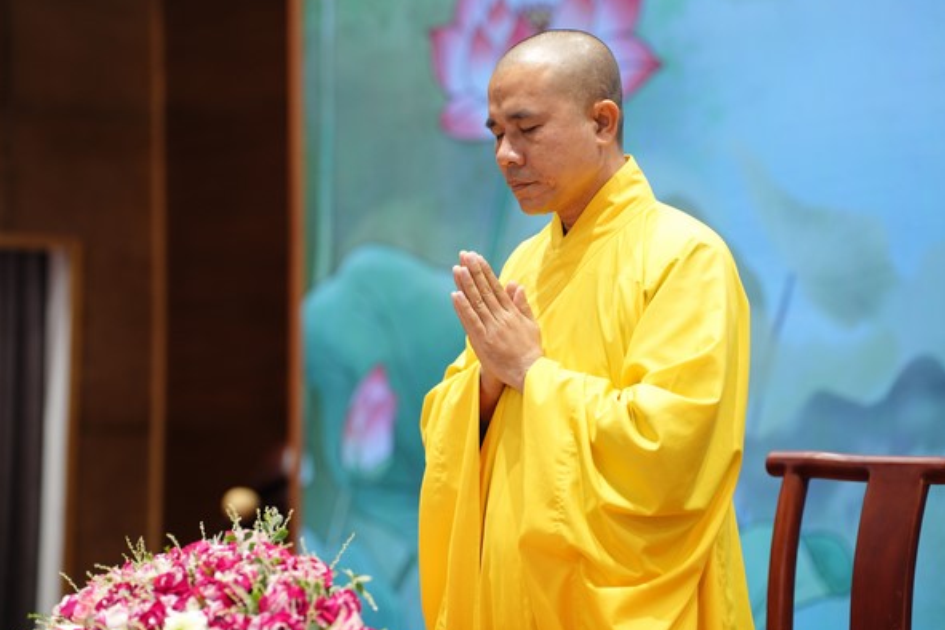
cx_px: 488
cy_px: 306
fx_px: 2914
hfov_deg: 18.4
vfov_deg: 12.3
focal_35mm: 111
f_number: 2.8
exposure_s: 1/80
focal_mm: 101
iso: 1600
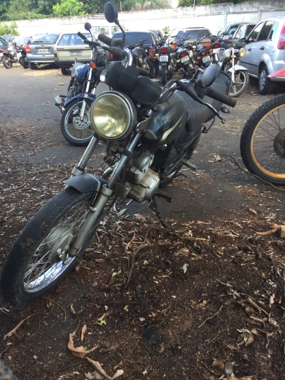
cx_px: 142
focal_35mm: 29
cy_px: 190
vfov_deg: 61.7
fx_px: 318
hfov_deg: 48.2
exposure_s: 1/120
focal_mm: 4.15
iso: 40
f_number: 2.2
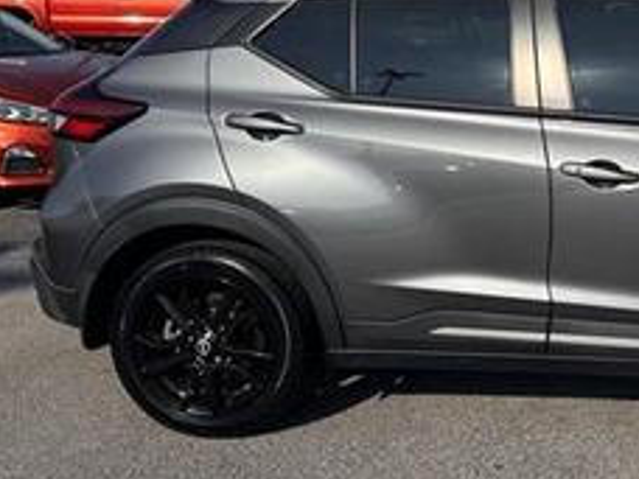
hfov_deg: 33.0
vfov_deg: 27.4
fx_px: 978
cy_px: 165
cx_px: 650
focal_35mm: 53
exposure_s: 1/6623
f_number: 1.78
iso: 80
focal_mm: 6.86
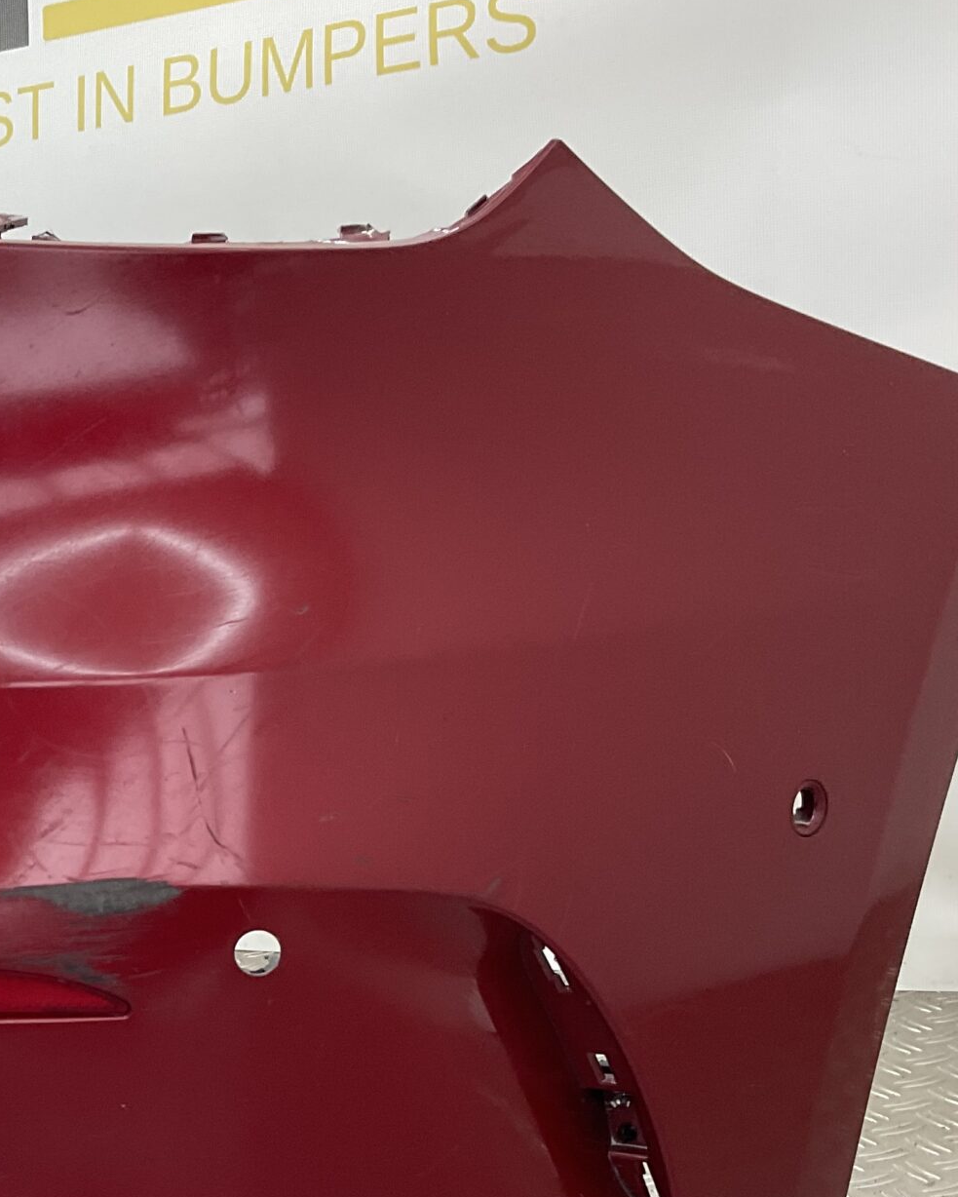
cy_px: 923
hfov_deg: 24.7
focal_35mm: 59
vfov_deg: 31.3
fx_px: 2090
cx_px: 22
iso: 32
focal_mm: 3
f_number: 1.8
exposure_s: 1/120
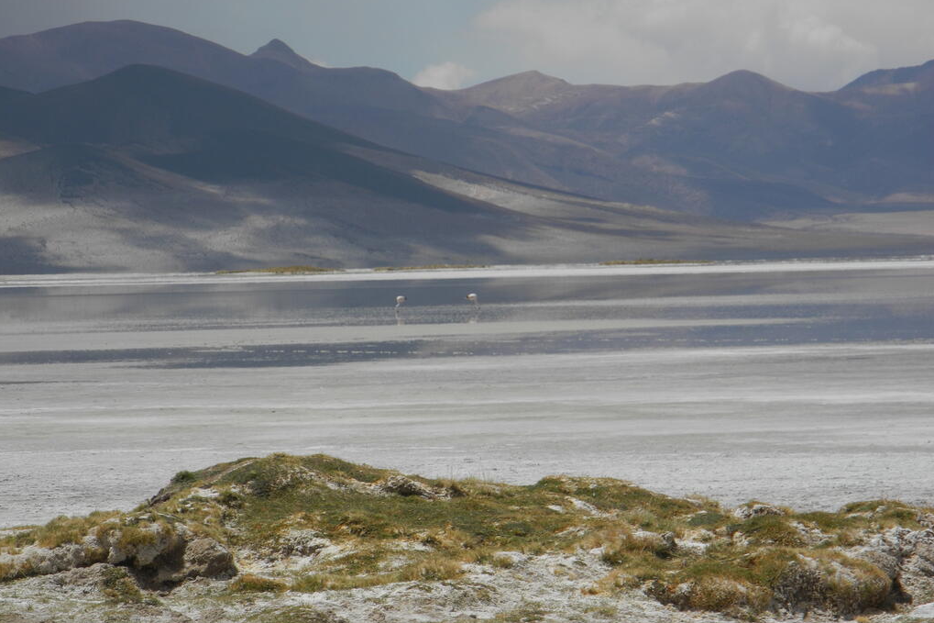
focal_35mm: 209
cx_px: 467
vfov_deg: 6.6
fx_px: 5421
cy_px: 311
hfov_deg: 9.8
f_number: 5.6
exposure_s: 1/1600
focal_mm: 42.6
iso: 100
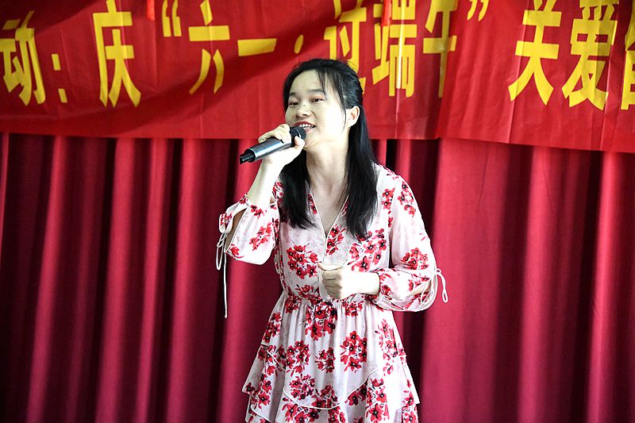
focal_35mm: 105
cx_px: 318
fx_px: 1852
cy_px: 212
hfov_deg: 19.5
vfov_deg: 13.0
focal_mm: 105
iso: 18000
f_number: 5.3
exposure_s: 1/500
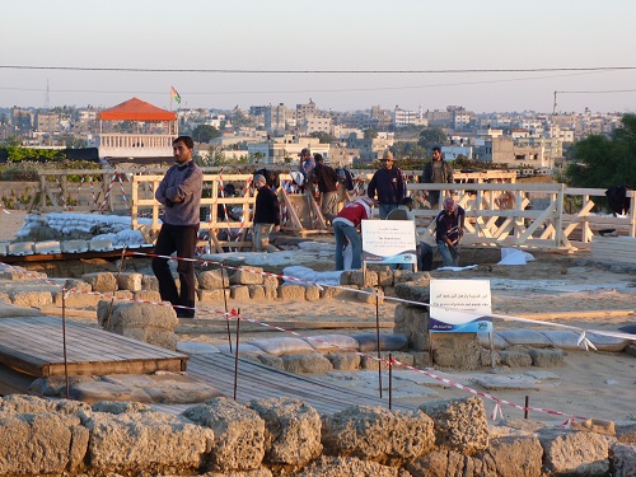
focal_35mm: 124
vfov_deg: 12.0
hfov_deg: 15.9
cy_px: 238
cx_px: 318
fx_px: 2278
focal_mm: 22.3
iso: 80
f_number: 4
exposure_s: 1/100
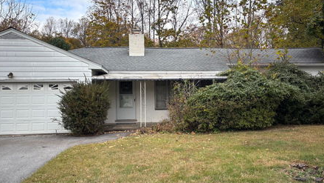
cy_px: 93
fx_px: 284
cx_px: 174
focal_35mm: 33
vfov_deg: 35.6
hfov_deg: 59.4
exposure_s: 1/959
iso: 64
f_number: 1.6
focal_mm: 5.96
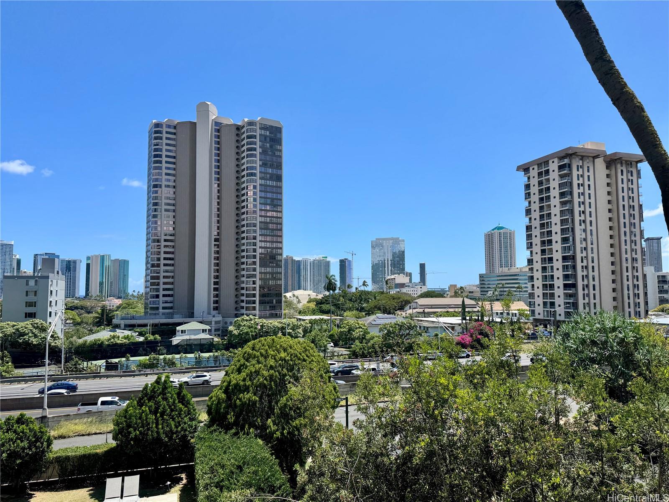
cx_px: 334
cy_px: 251
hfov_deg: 71.6
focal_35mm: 24
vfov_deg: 56.8
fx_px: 464
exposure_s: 1/4608
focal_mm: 6.76
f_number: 1.78
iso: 80
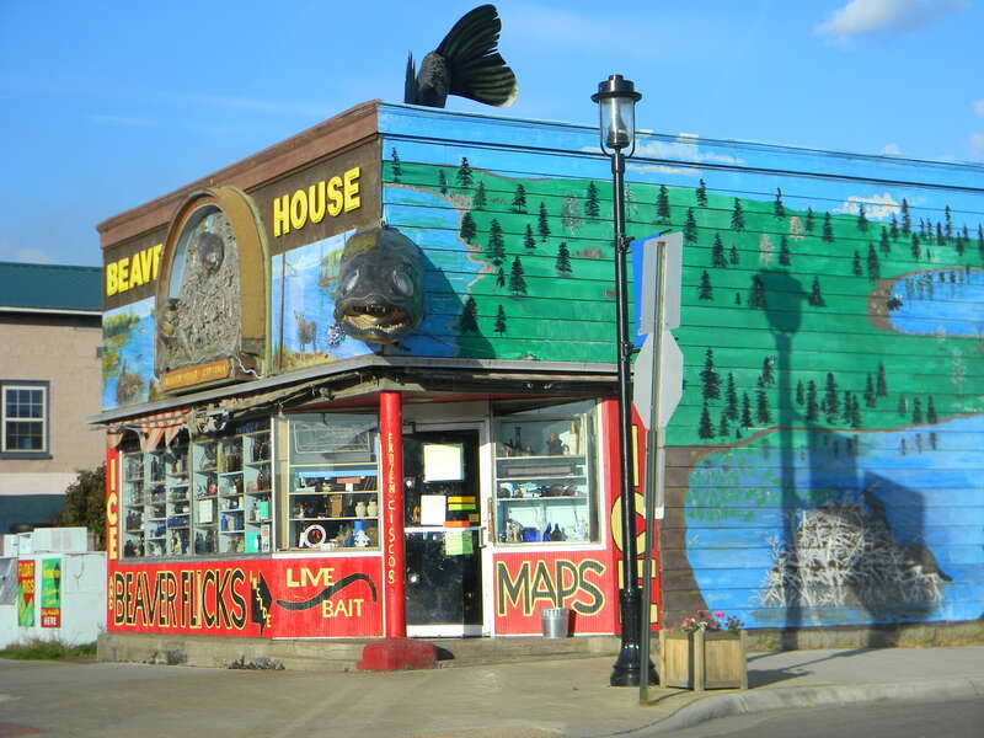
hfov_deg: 29.0
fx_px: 1905
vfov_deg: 21.9
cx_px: 492
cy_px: 369
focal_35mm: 67
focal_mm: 12.2
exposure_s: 1/380
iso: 80
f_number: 4.3
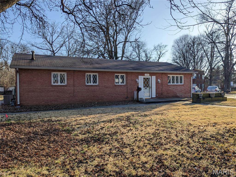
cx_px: 118
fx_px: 184
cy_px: 88
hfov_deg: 65.3
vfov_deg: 51.4
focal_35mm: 27
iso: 40
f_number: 1.73
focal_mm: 4.38
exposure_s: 1/2342
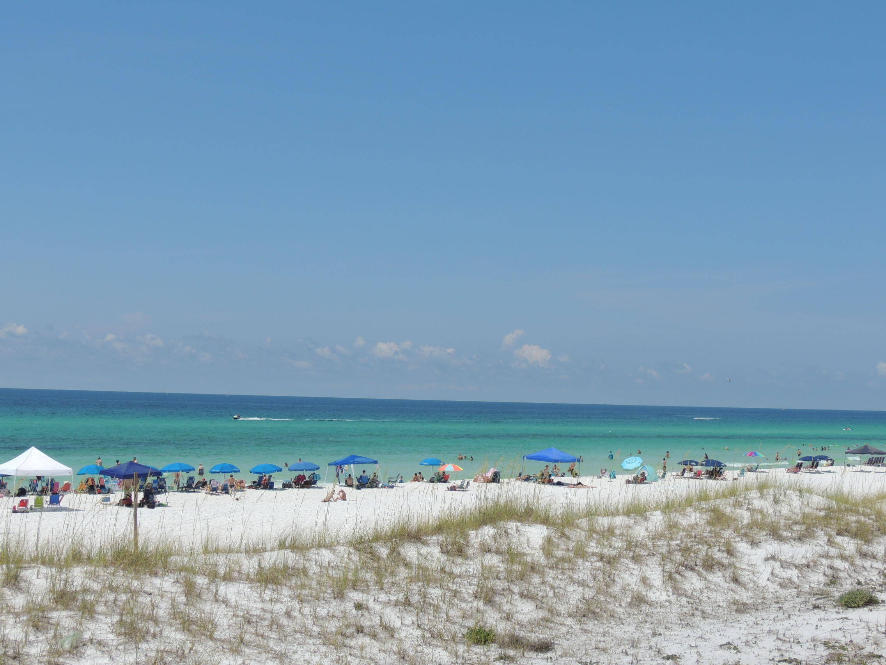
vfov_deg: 29.1
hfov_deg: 38.2
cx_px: 443
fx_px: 1280
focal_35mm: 50
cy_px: 332
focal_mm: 8.9
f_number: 4
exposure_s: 1/1250
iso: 100
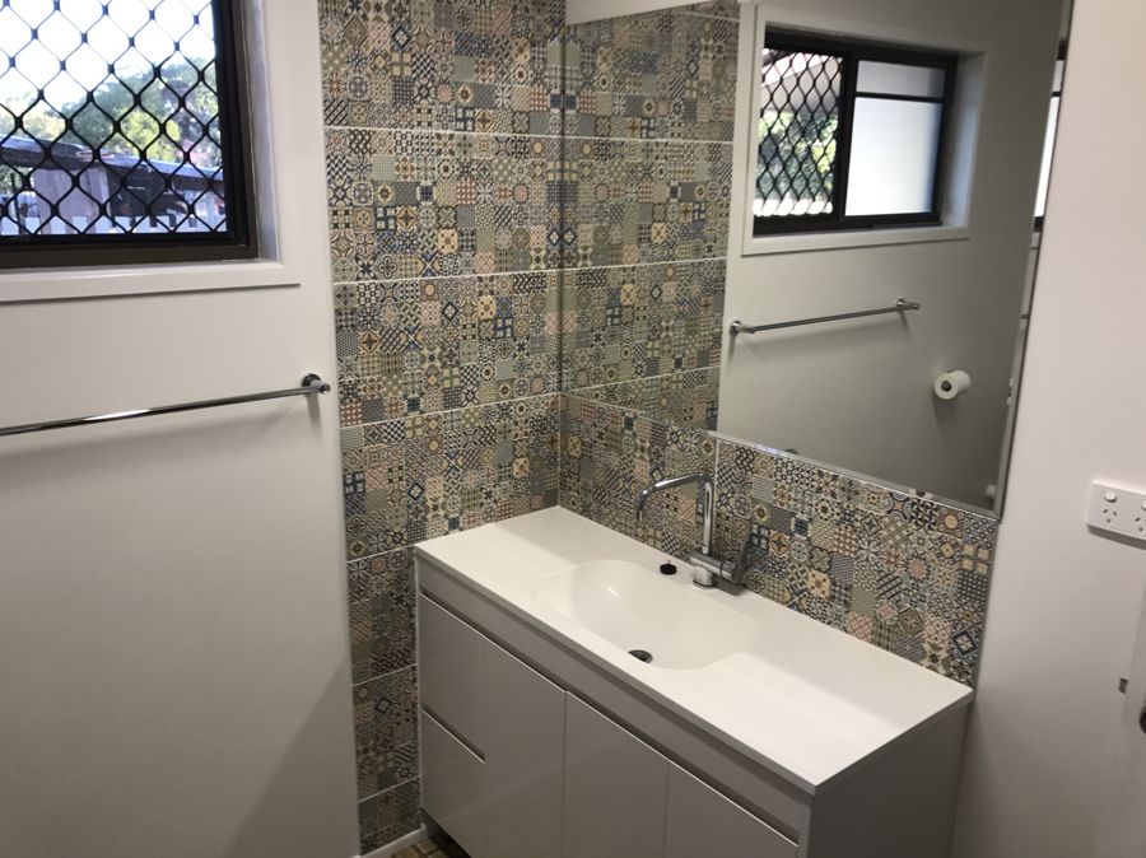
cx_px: 573
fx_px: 926
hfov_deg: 63.5
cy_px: 429
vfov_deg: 49.7
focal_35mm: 28
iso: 20
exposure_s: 1/50
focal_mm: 3.99
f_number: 1.8
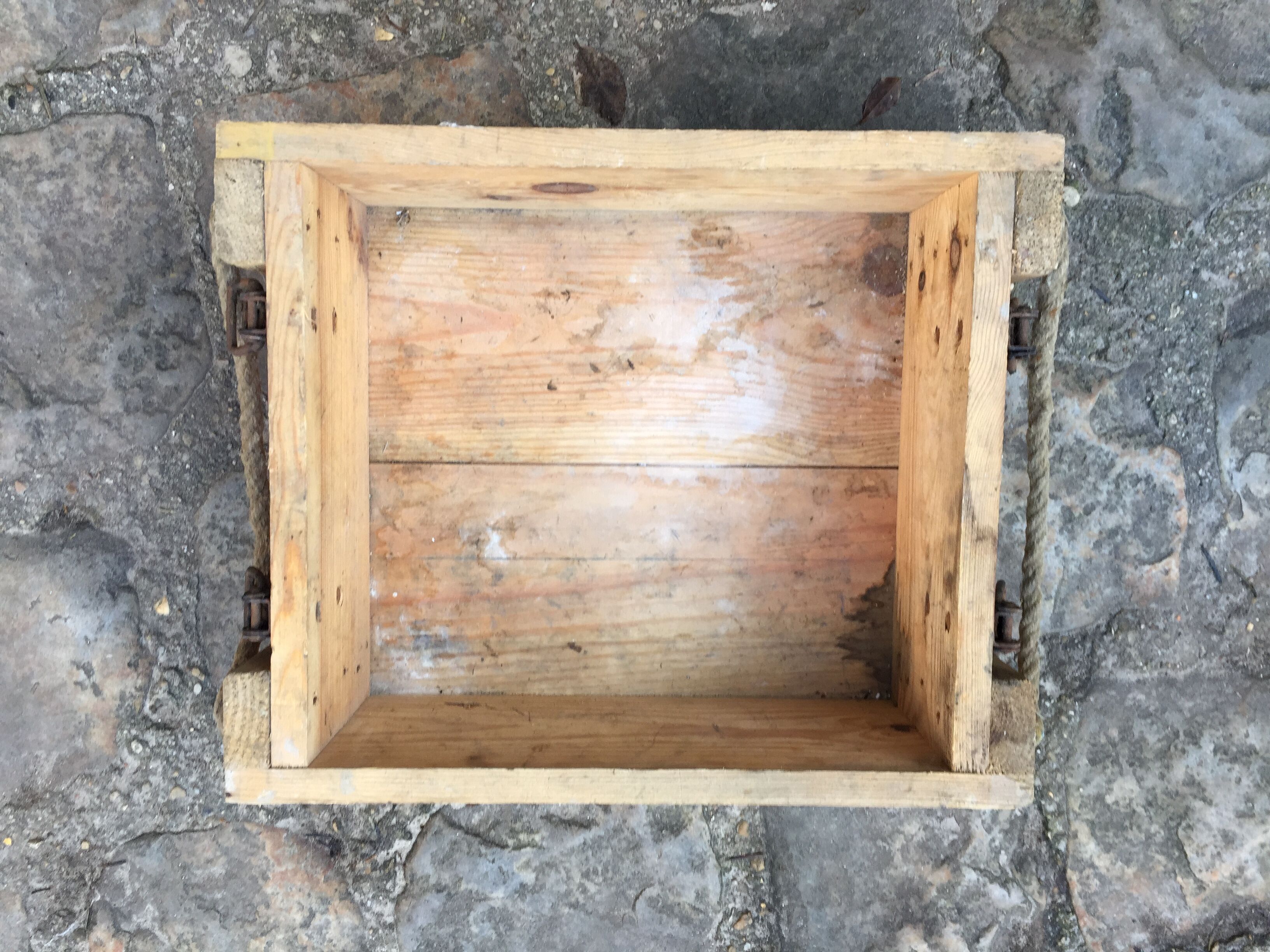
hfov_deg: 61.7
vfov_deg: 48.2
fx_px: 1064
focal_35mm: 29
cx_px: 635
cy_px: 476
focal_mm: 4.15
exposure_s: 1/100
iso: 50
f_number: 2.2
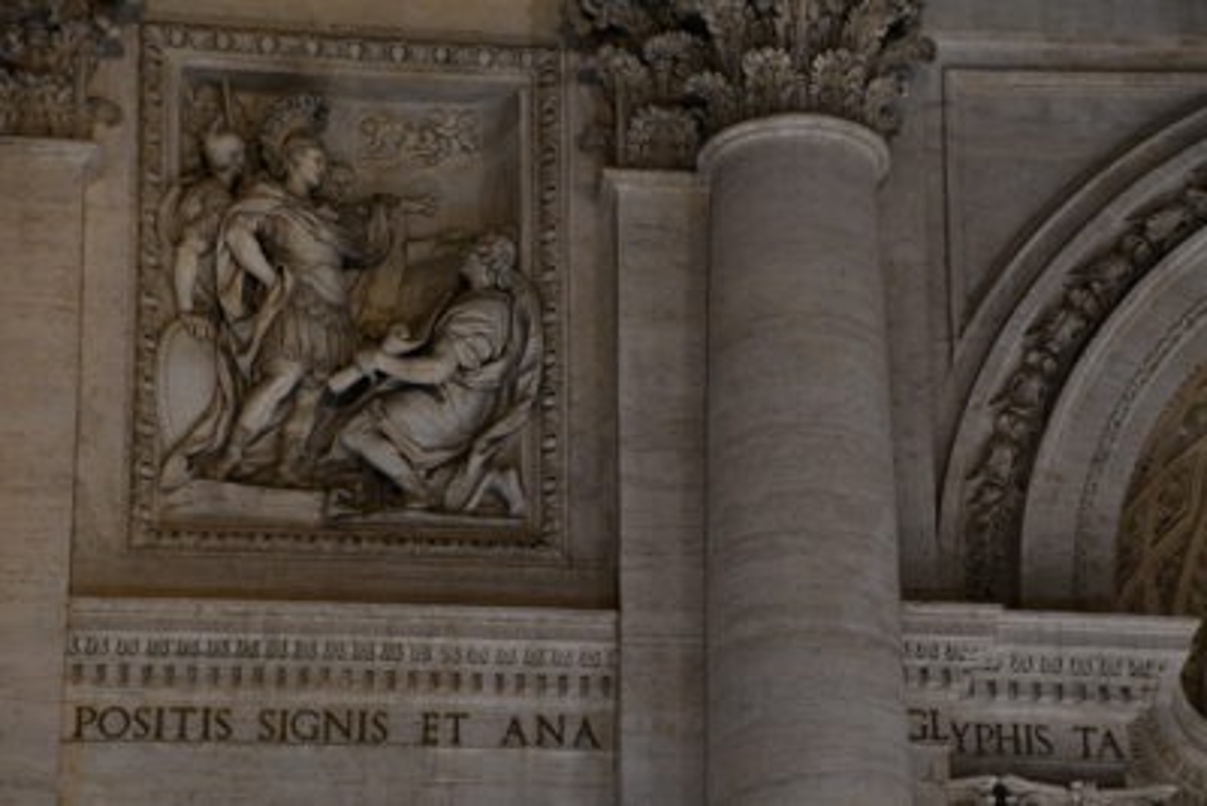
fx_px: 4326
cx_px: 604
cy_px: 403
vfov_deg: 10.6
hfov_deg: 15.9
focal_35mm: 129
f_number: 5.6
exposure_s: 1/40
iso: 1600
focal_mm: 86
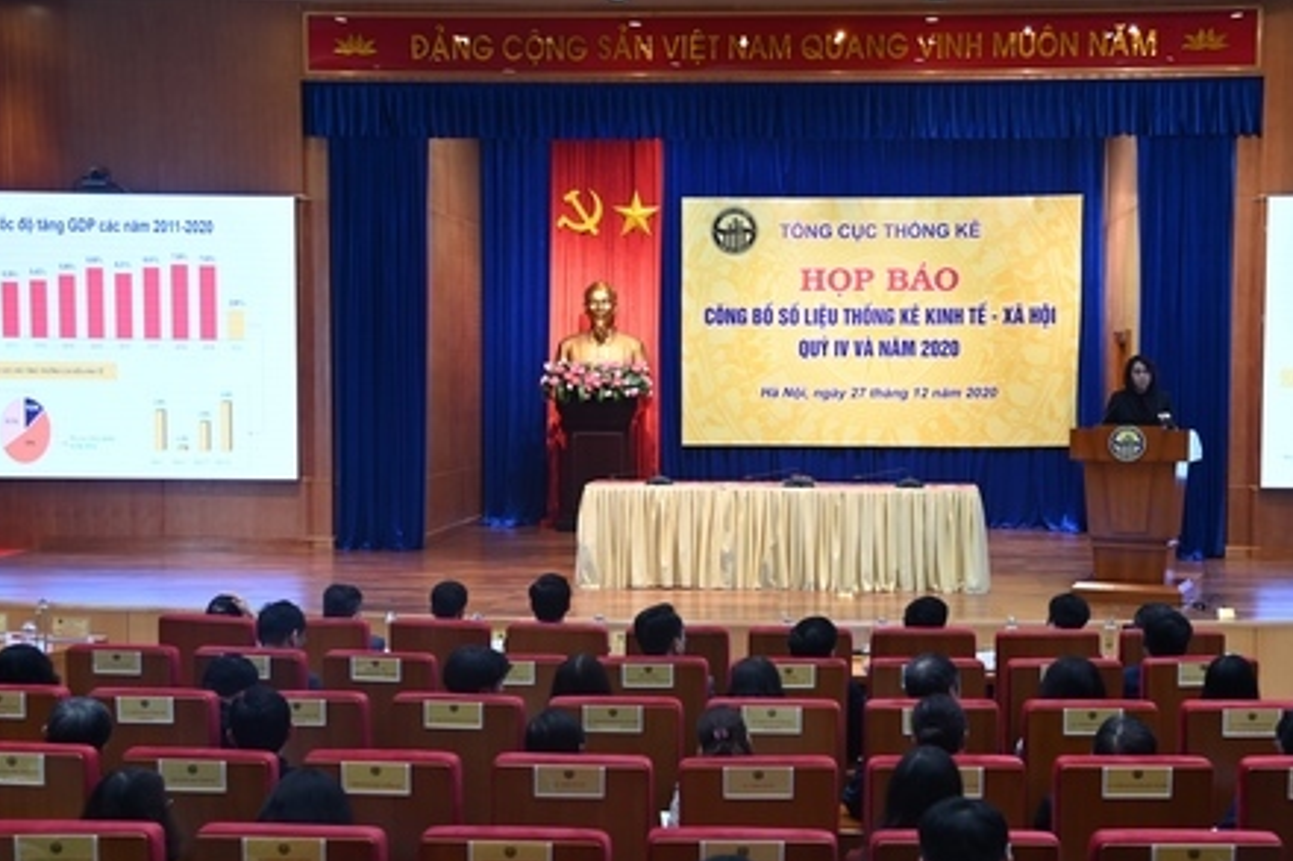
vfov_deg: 24.6
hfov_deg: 36.2
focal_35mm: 55
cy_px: 476
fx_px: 1975
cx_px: 764
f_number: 4.5
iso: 1000
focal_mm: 44
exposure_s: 1/80
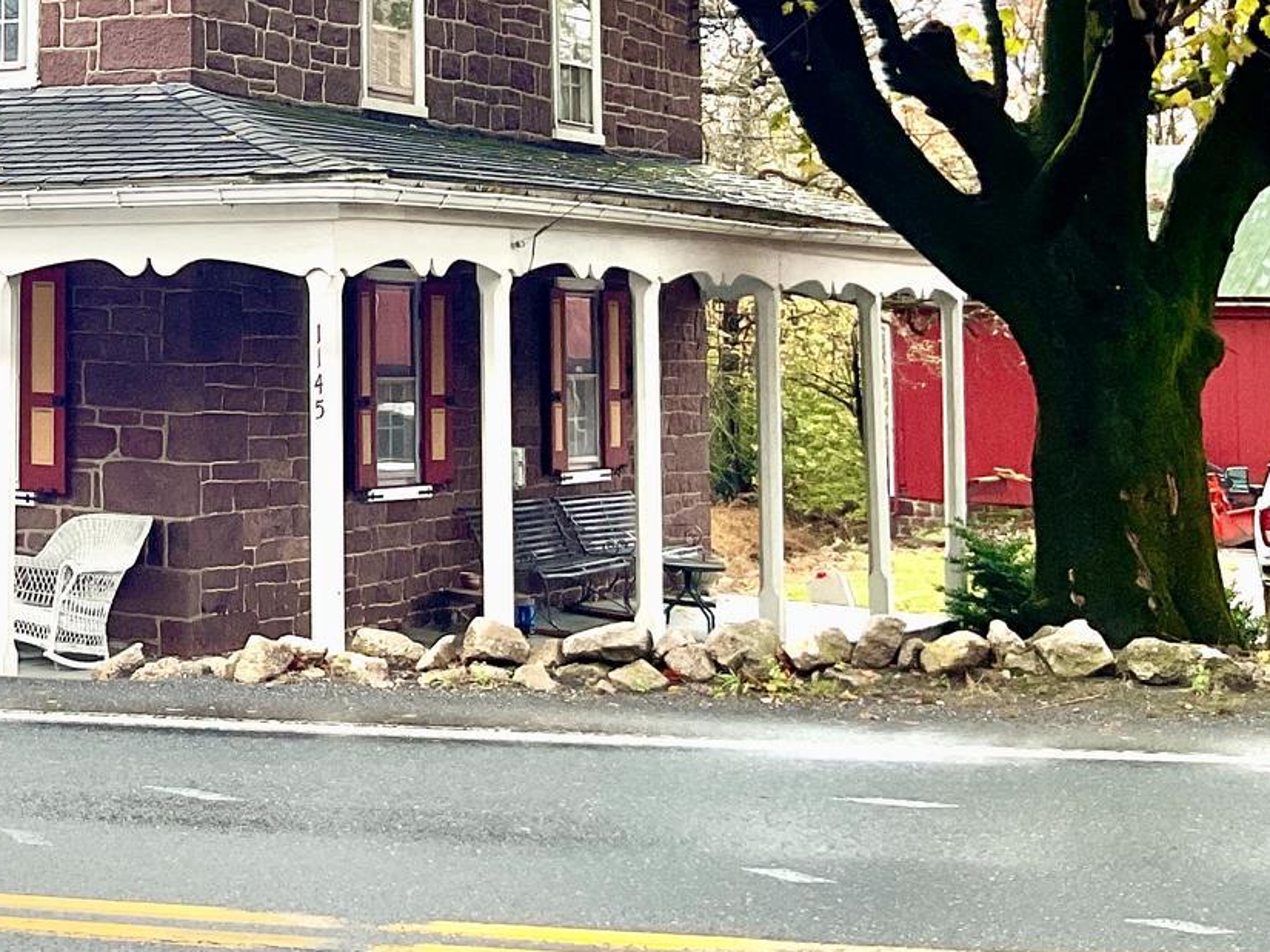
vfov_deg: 19.9
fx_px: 2642
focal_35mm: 72
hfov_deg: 25.1
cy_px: 22
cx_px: -140
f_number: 1.8
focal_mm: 3
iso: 16
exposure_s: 1/1098
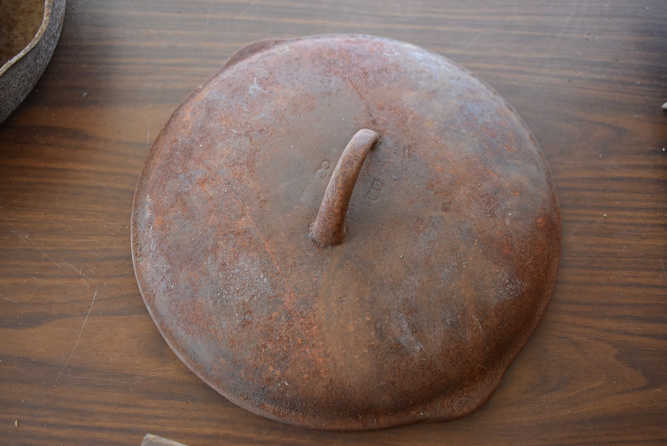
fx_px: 612
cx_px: 334
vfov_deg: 40.0
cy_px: 223
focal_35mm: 33
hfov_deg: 57.2
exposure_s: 1/125
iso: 800
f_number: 4
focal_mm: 22
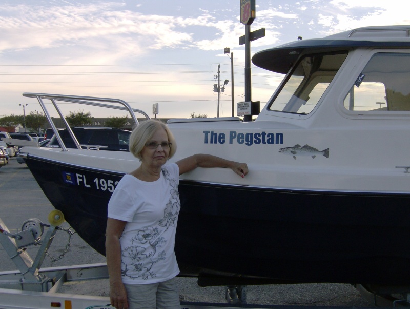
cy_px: 154
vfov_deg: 39.7
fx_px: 427
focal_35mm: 36
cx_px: 205
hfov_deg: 51.3
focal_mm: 6
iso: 100
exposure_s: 1/248
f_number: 4.7
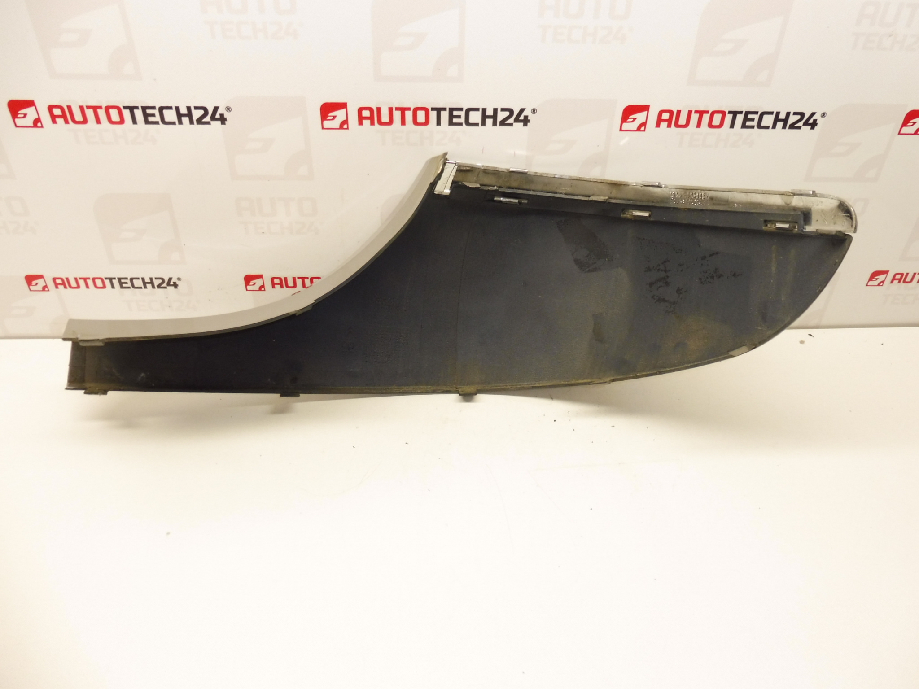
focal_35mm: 25
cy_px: 344
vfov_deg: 54.9
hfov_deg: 69.4
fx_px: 664
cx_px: 460
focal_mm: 4.4
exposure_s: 1/60
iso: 200
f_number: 3.5
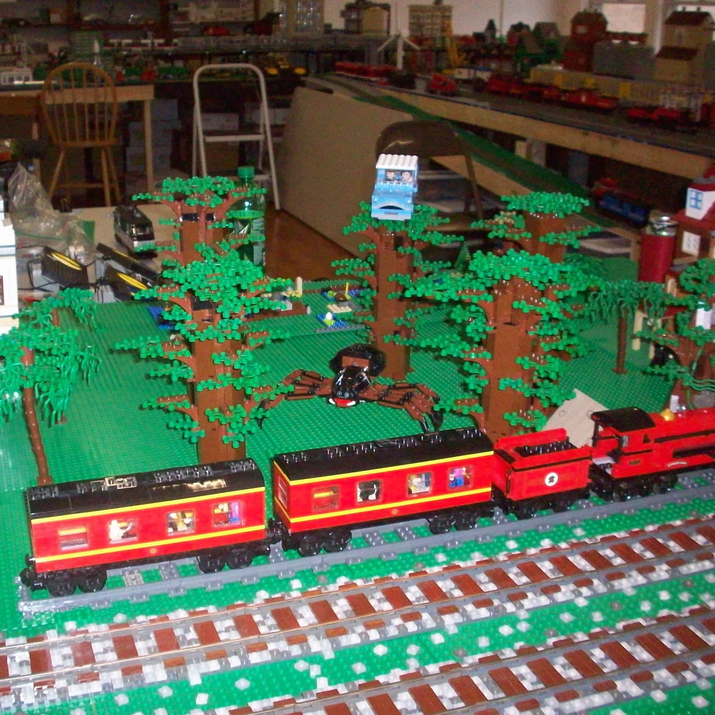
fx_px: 1028
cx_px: 272
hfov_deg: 38.1
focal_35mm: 44
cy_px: 356
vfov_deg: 38.3
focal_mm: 6.2
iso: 400
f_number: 2.8
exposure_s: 1/128
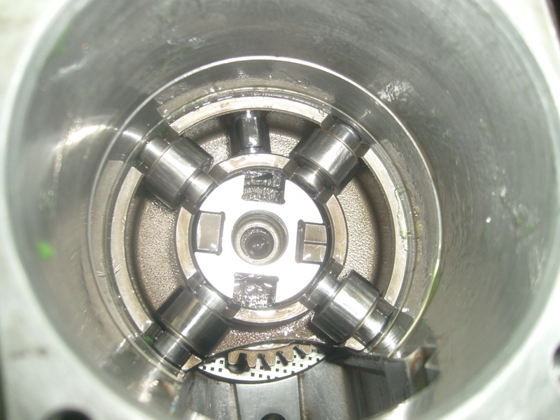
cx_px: 280
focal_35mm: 35
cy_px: 210
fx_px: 566
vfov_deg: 40.7
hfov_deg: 52.6
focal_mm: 5.8
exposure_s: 1/45
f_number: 2.8
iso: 100
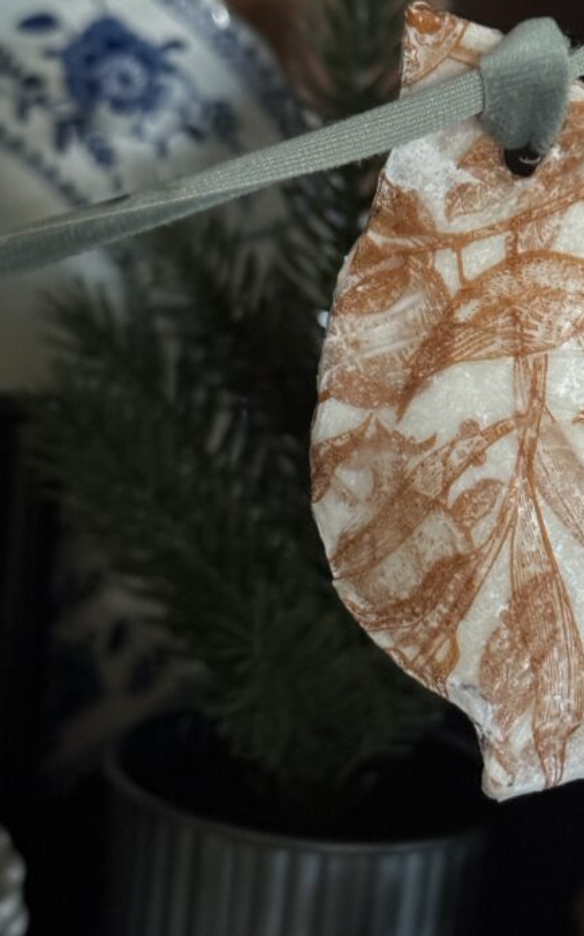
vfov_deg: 27.5
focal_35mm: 75
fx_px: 1911
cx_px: 444
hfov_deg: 17.3
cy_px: 388
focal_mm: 6.76
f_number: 1.78
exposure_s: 1/24
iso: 640
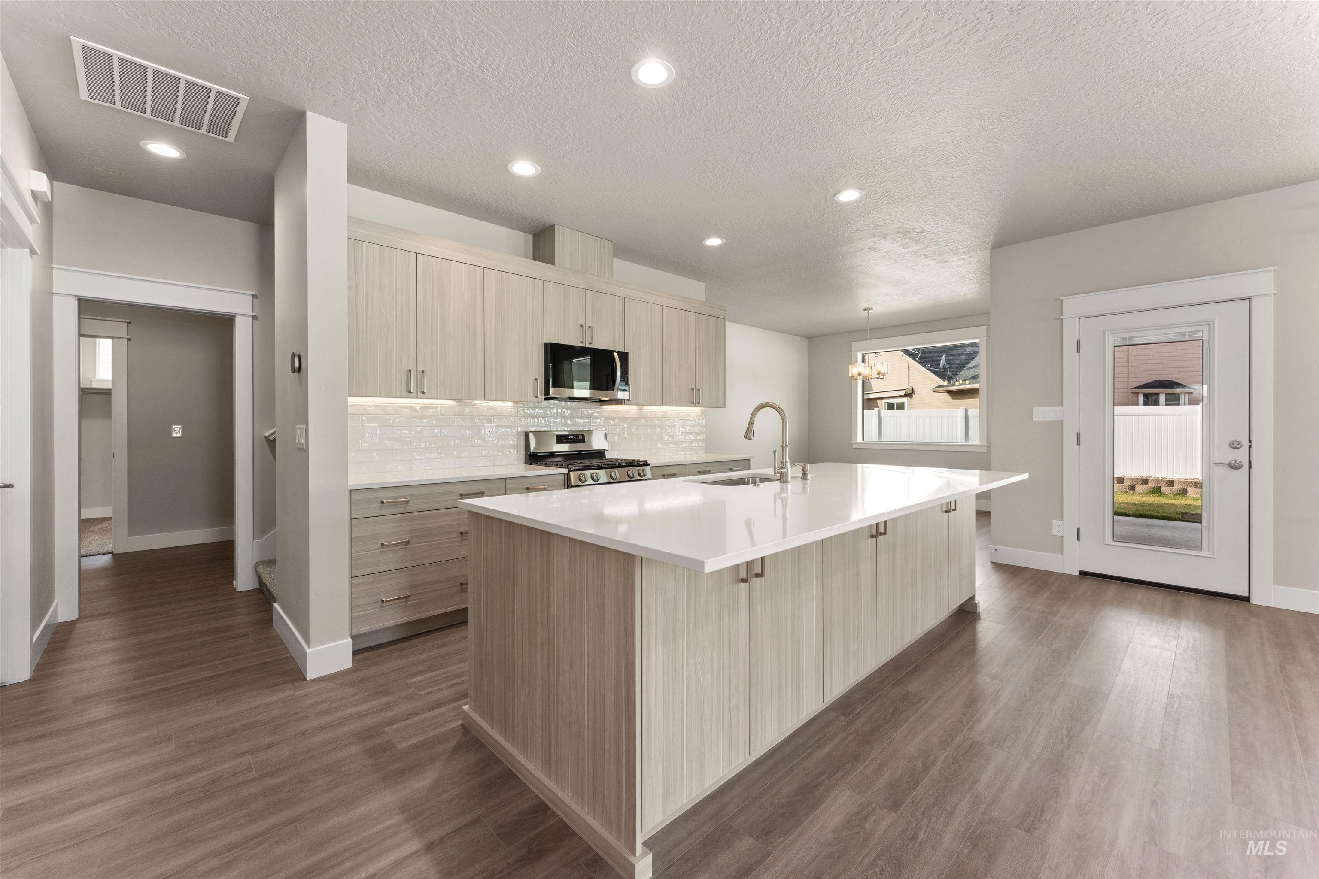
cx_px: 660
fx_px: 513
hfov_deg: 104.3
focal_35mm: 14
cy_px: 440
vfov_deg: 81.2
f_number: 10
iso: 800
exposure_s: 1/15
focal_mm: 14
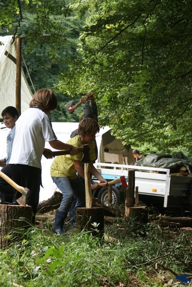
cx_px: 96
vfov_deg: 19.4
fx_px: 838
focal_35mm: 105
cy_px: 144
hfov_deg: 13.1
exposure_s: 1/125
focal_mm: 70
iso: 125
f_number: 5.6
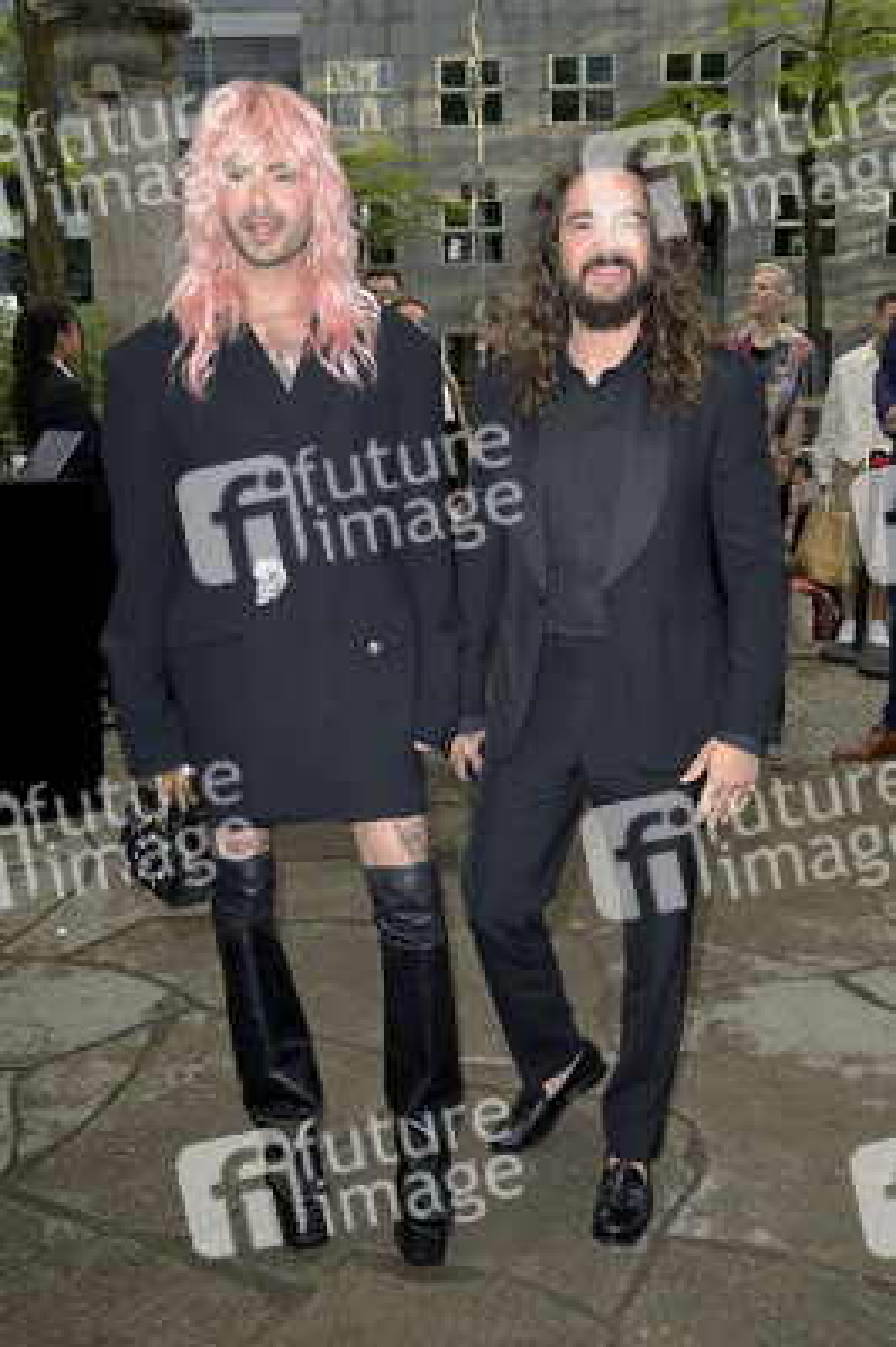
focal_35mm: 35
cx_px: 448
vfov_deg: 54.5
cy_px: 674
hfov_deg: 37.8
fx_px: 1309
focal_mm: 35
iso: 640
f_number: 7.1
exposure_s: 1/250
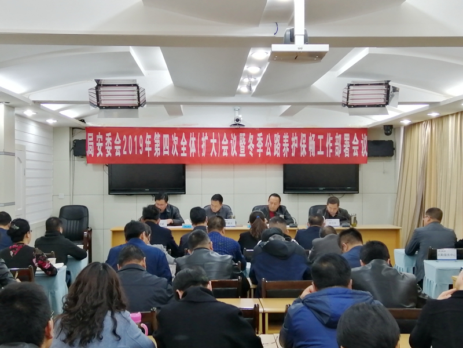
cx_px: 232
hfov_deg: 41.2
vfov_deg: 31.5
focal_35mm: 46
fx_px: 615
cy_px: 174
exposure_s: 1/50
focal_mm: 3.6
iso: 80
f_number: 1.8
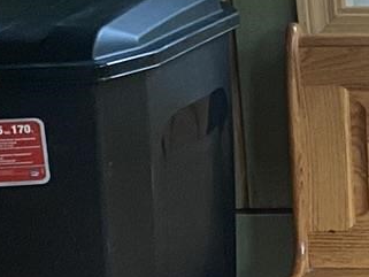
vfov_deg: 8.9
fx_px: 1770
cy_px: 199
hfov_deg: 10.2
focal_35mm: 166
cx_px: 904
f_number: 1.8
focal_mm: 4.25
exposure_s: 1/60
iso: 125
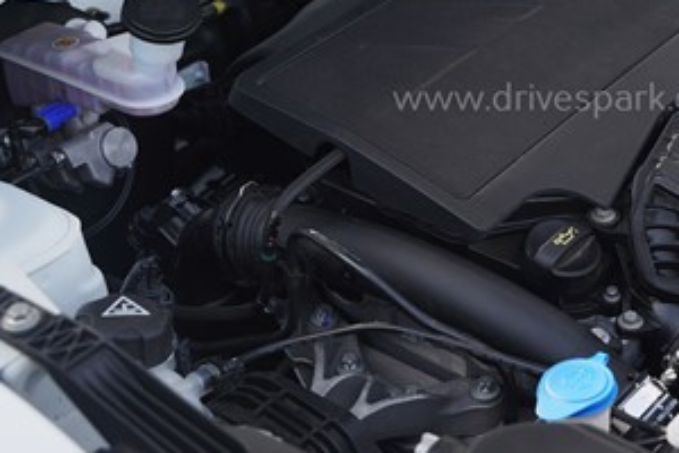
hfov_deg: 26.0
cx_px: 568
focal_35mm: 76
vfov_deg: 17.8
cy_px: 100
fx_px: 1433
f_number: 5
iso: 200
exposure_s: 1/125
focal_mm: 38
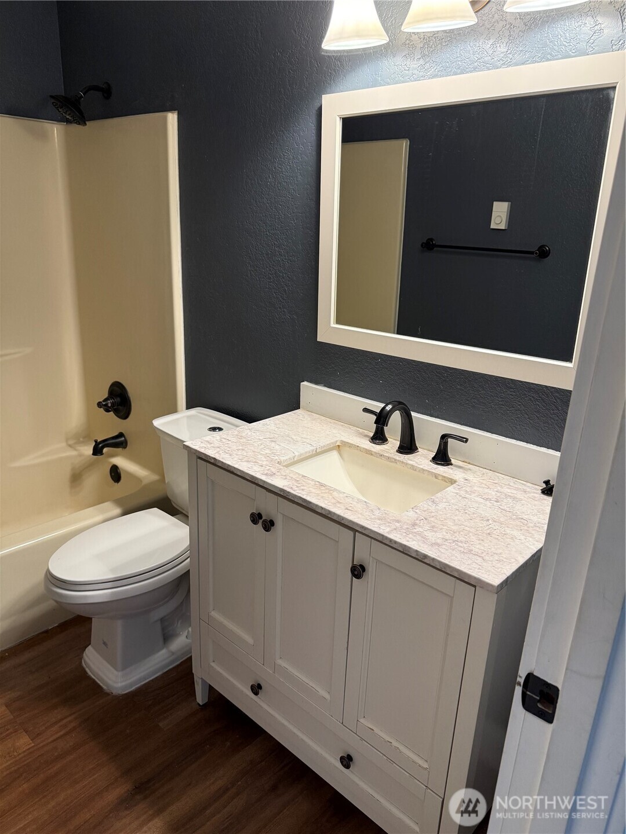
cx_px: 313
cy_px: 417
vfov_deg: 71.6
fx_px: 579
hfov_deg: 56.8
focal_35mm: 24
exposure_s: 1/60
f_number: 1.78
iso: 200
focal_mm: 6.76
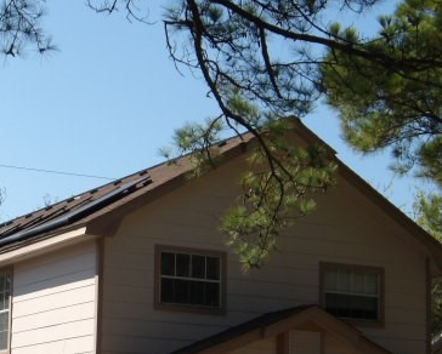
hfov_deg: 15.9
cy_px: 255
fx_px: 1571
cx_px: 94
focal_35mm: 120
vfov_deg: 12.8
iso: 100
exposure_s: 1/569
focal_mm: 12.5
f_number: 4.9
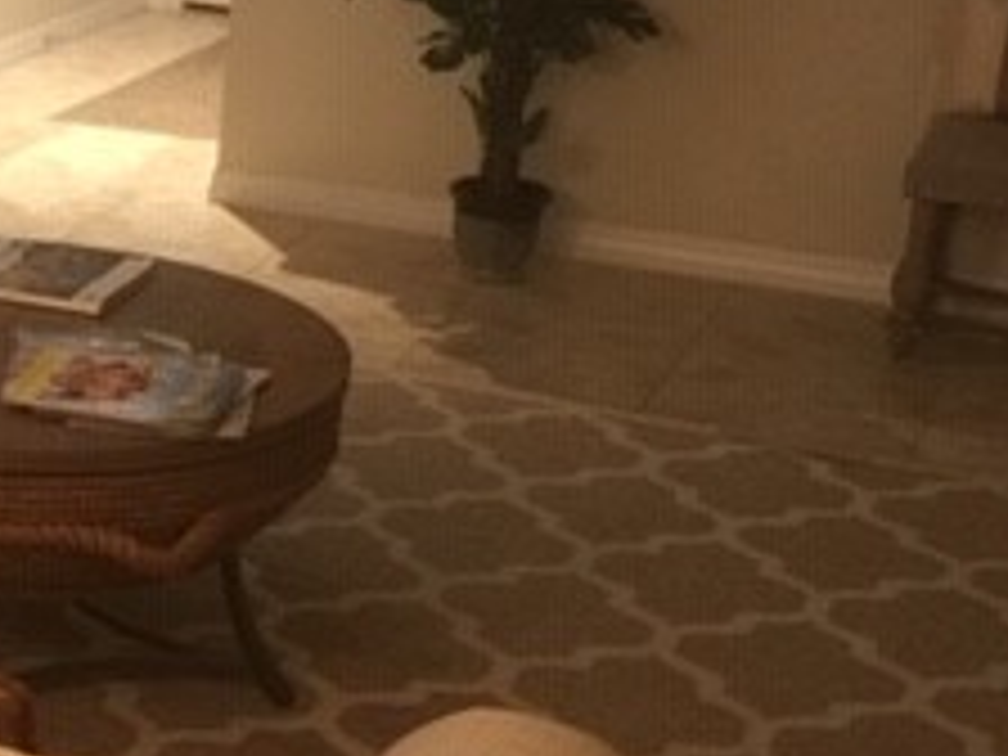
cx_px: -288
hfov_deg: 21.4
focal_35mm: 83
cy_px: 342
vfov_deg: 17.8
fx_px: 2417
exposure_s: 1/10
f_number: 2.2
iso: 100
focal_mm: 4.15
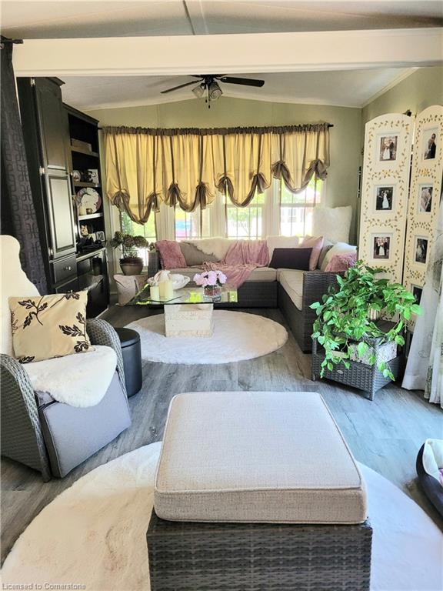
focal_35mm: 26
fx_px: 444
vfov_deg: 67.3
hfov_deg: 53.1
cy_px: 296
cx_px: 222
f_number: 1.8
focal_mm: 5.4
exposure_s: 1/120
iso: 250
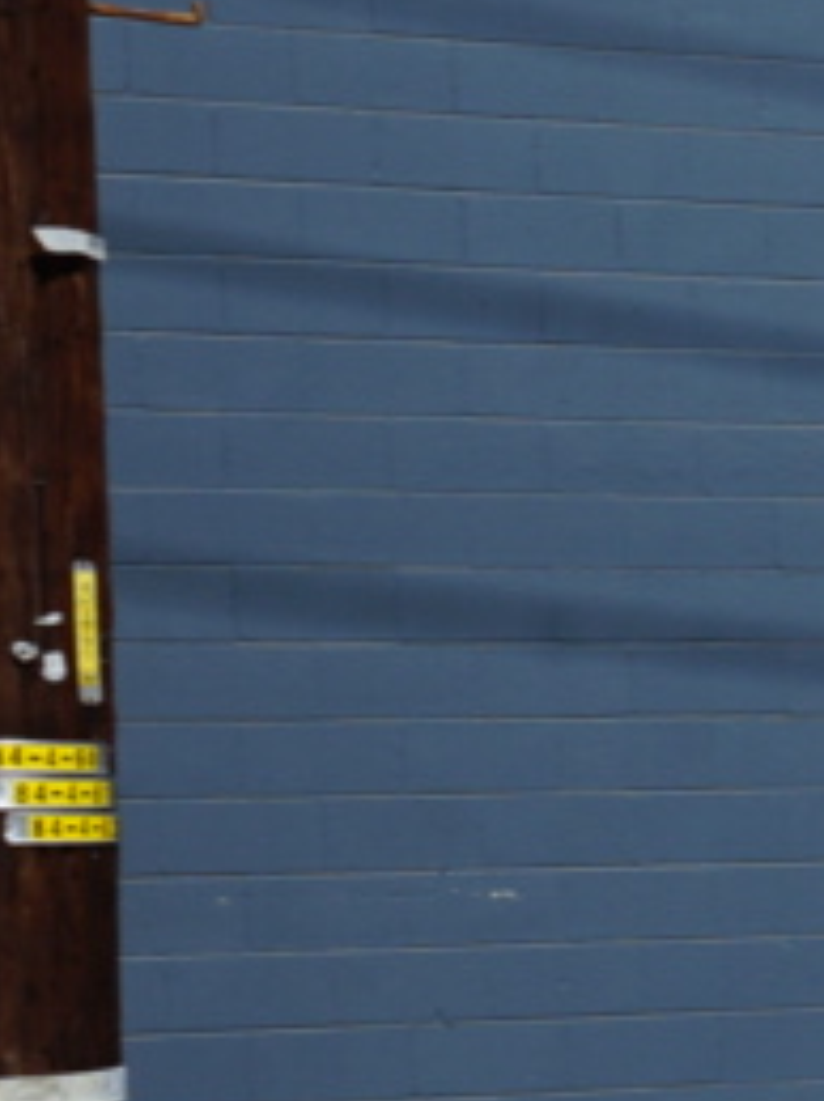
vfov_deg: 11.7
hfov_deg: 7.2
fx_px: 5336
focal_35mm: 168
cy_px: 990
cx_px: 2943
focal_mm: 28
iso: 100
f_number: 13
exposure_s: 1/160
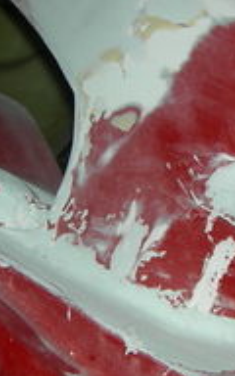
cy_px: 166
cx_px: 276
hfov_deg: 10.2
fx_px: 1301
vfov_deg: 16.4
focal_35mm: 127
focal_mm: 7.5
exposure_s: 1/60.1
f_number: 2.7
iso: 64
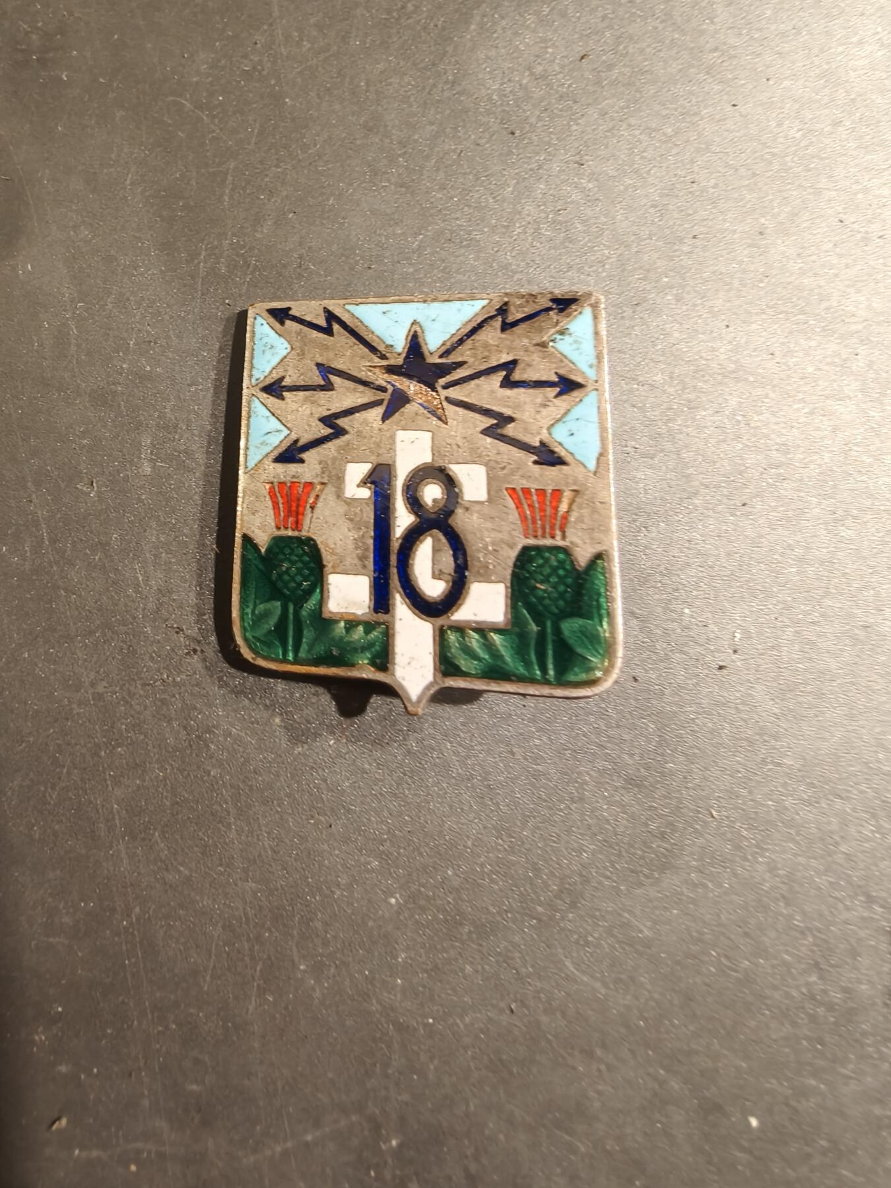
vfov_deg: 73.9
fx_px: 789
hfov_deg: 58.9
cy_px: 594
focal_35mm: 23
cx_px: 446
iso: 640
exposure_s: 1/50
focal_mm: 2.32
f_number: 2
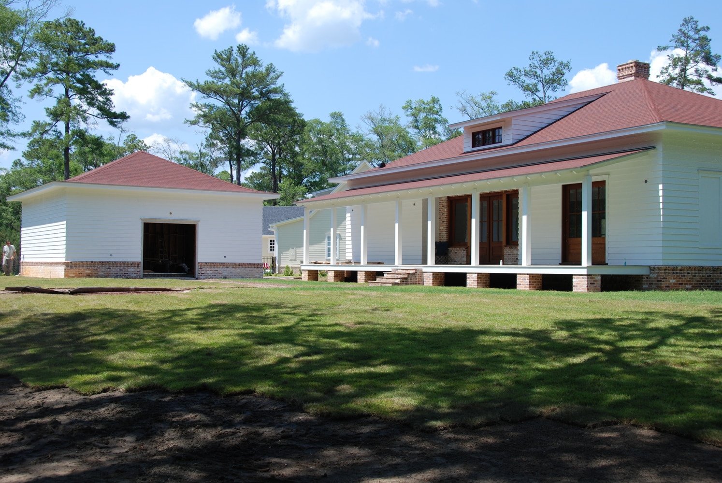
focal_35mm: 44
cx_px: 361
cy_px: 242
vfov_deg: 30.9
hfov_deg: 44.9
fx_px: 873
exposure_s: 1/200
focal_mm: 29
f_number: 7.1
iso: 100
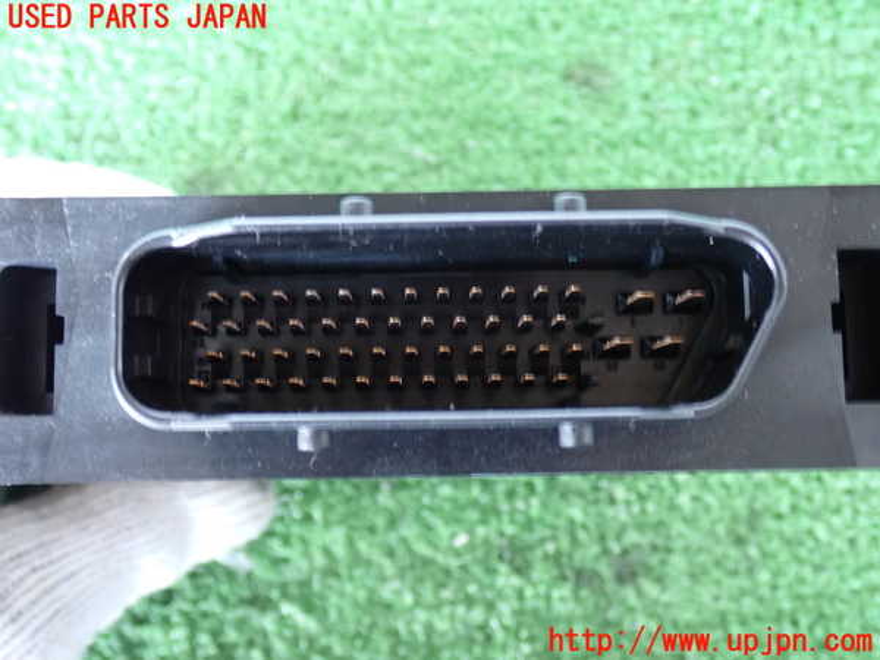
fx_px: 1119
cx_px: 440
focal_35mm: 44
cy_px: 330
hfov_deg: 42.9
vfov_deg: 32.9
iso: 1250
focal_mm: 7.84
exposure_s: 1/10
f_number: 2.9
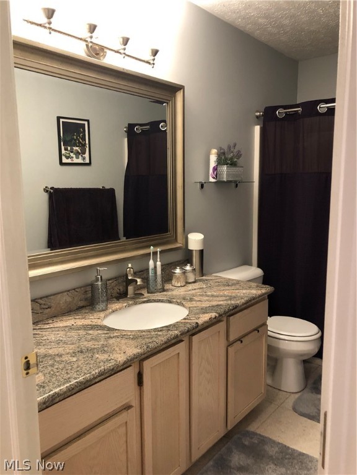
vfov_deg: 63.4
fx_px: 385
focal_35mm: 28
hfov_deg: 49.7
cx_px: 178
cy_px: 238
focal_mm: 3.99
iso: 80
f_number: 1.8
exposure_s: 1/15
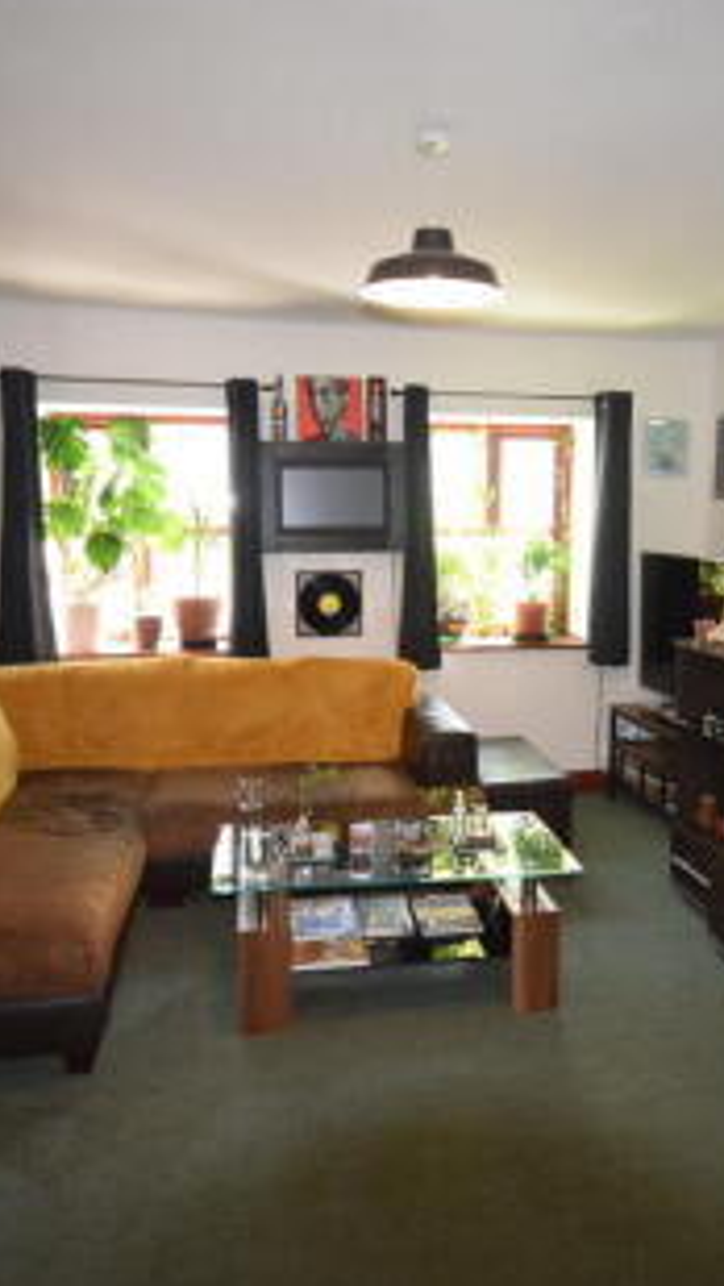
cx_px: 441
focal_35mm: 29
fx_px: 989
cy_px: 635
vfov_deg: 66.0
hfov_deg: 40.0
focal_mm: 12
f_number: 4.5
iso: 1800
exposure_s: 1/60
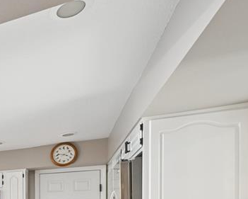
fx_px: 301
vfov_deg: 32.0
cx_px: -95
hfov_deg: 31.2
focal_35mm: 41
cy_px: 222
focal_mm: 15
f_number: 11
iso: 800
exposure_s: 1/4
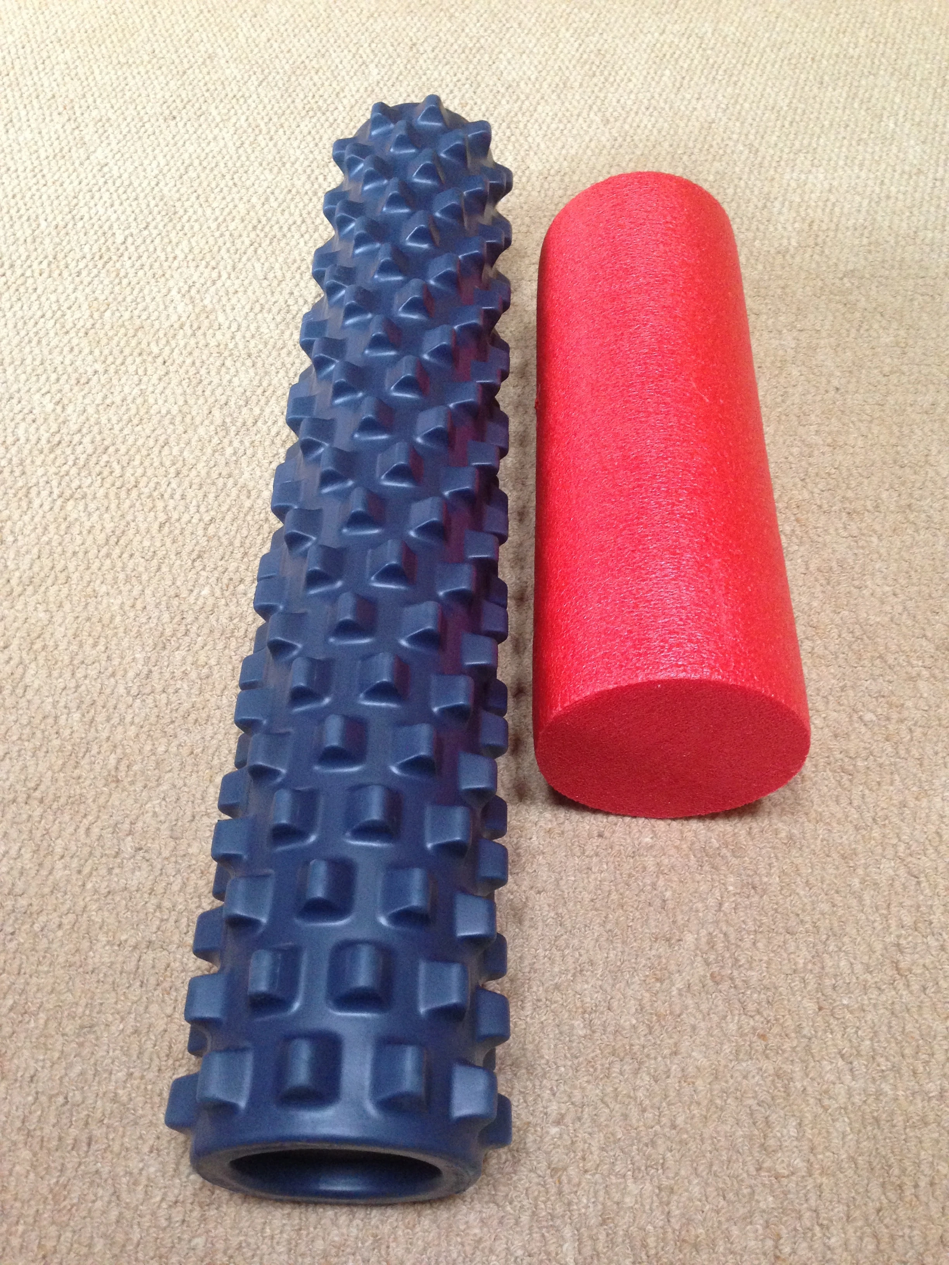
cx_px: 474
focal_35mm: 33
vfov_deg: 55.4
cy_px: 632
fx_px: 1206
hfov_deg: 42.9
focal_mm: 4.12
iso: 250
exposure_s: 1/20
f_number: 2.4
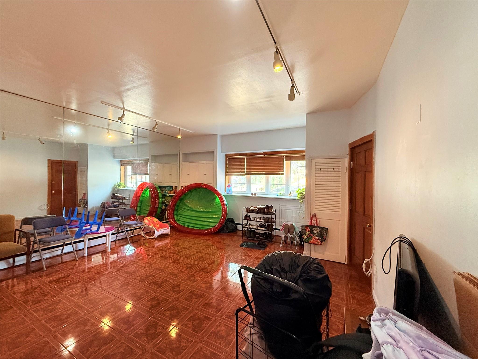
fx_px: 193
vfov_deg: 85.7
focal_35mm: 14
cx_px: 239
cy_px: 180
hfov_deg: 102.1
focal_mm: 2.22
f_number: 2.2
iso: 400
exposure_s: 1/60
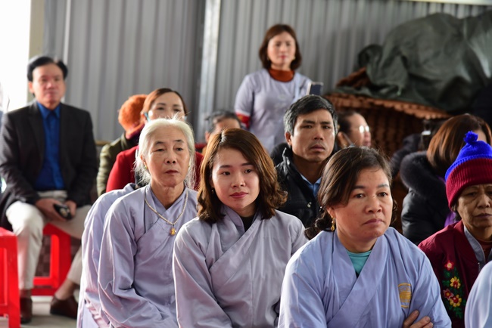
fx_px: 1641
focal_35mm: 120
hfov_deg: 17.1
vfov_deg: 11.4
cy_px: 164
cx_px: 246
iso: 1250
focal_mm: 120
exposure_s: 1/60
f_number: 5
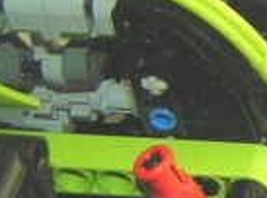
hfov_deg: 9.9
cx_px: 614
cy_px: 120
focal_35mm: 178
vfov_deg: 8.3
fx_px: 1369
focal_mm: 5.8
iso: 64
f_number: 2.8
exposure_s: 1/40
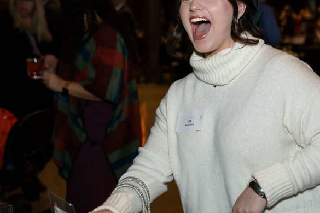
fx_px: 684
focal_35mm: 77
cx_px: 212
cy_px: 119
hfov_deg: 26.2
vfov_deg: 17.7
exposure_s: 1/160
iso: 640
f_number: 4
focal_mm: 44
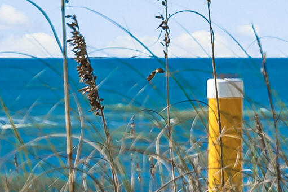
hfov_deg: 3.3
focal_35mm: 617
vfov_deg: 2.2
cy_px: 59
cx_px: 481
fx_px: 4933
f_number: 5
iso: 100
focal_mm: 70
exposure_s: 1/100
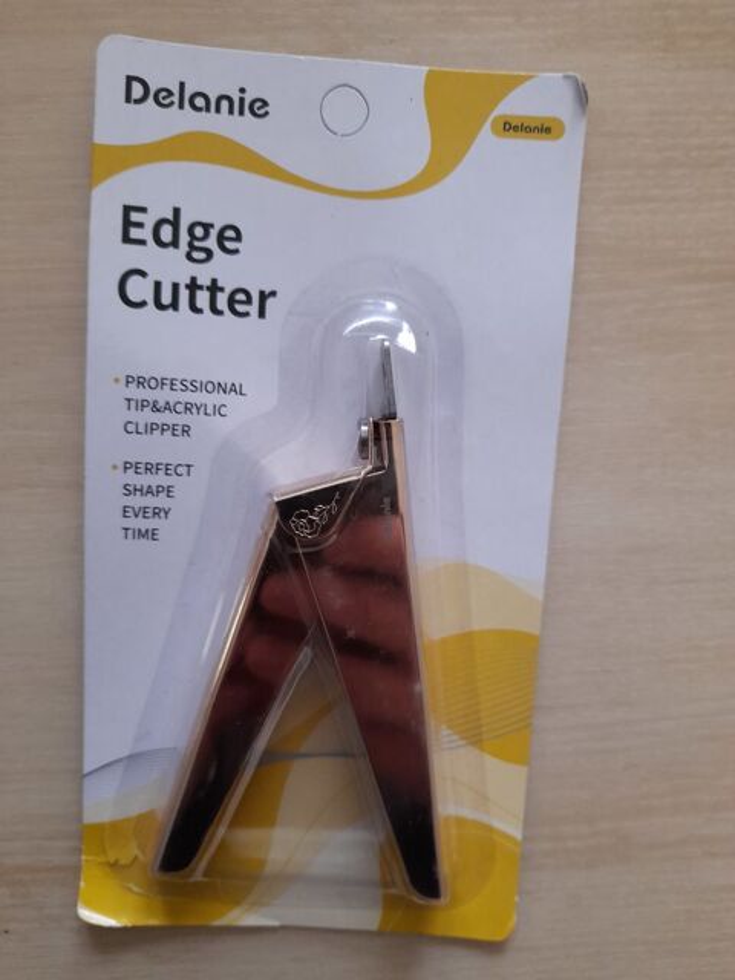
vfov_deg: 69.4
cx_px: 368
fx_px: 708
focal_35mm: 25
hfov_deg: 54.9
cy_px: 490
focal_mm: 4.6
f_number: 2
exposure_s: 1/60
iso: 200
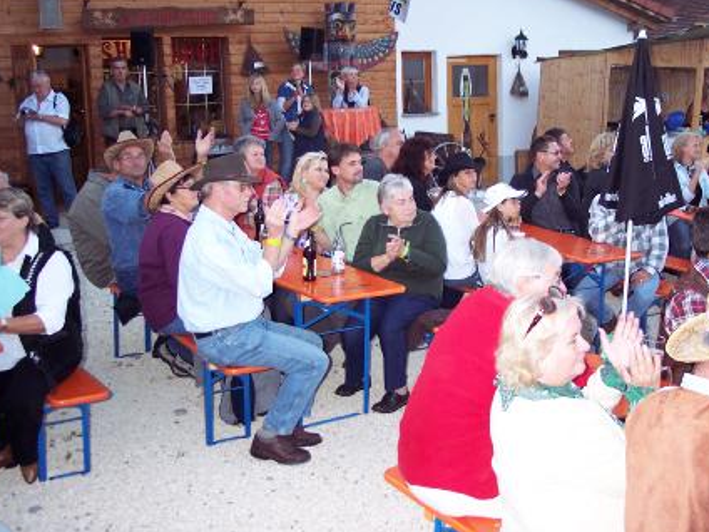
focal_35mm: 46
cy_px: 245
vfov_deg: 31.5
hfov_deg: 41.2
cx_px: 401
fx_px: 942
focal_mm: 8
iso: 140
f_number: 2.8
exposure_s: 1/60
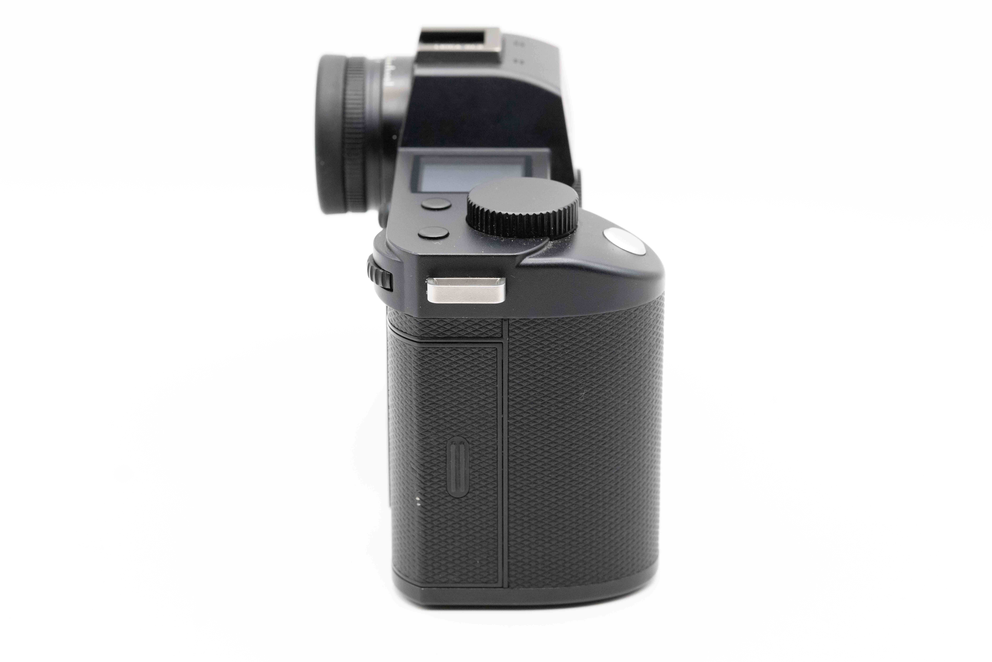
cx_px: 496
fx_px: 2481
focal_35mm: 90
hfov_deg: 22.6
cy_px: 331
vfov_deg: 15.2
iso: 3200
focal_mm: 90
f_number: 10
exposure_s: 1/200
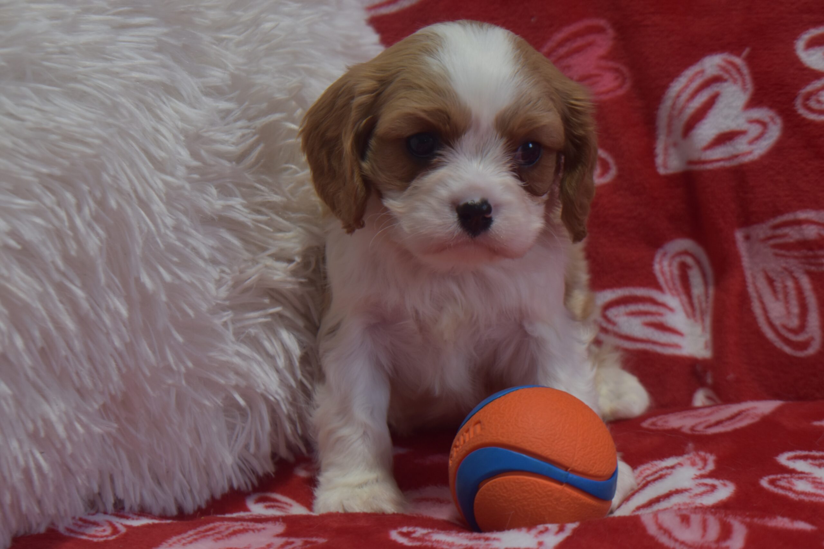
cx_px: 412
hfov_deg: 24.6
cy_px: 274
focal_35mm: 82
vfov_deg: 16.6
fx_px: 1888
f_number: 5.6
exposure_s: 1/80
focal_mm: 55
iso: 400
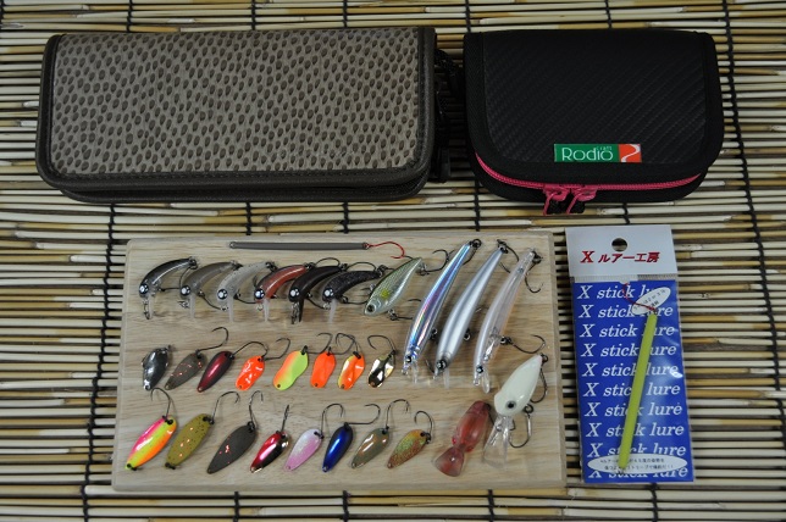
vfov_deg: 34.1
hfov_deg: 49.6
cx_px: 393
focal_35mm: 39
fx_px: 851
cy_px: 261
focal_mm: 26
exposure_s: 1/60
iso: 800
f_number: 5
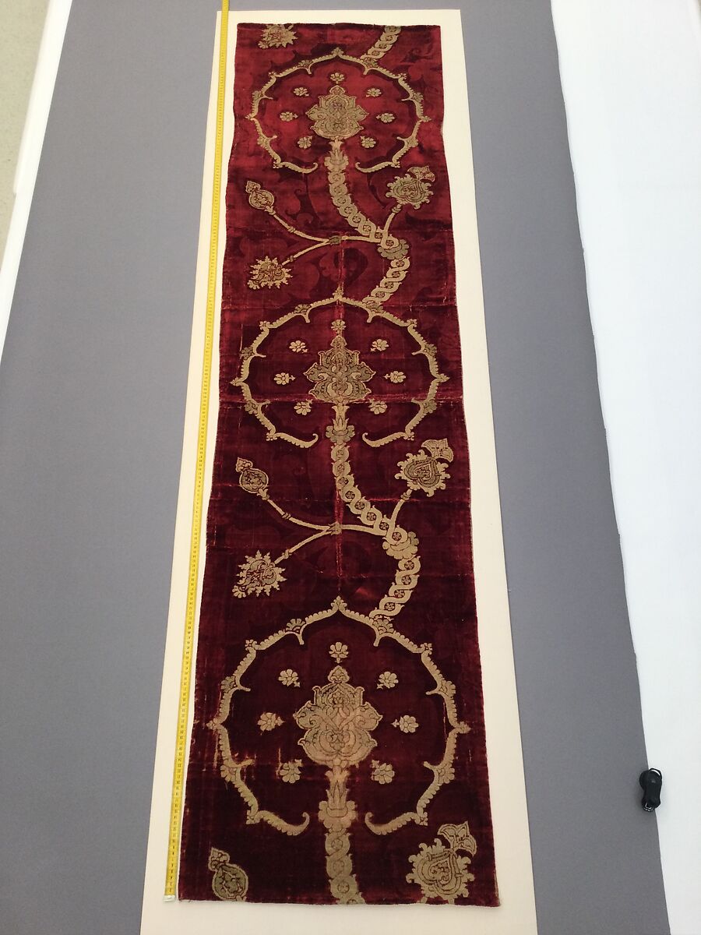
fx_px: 837
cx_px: 350
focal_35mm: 31
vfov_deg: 58.4
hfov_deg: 45.4
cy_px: 468
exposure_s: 1/40
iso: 32
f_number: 2.4
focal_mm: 3.3
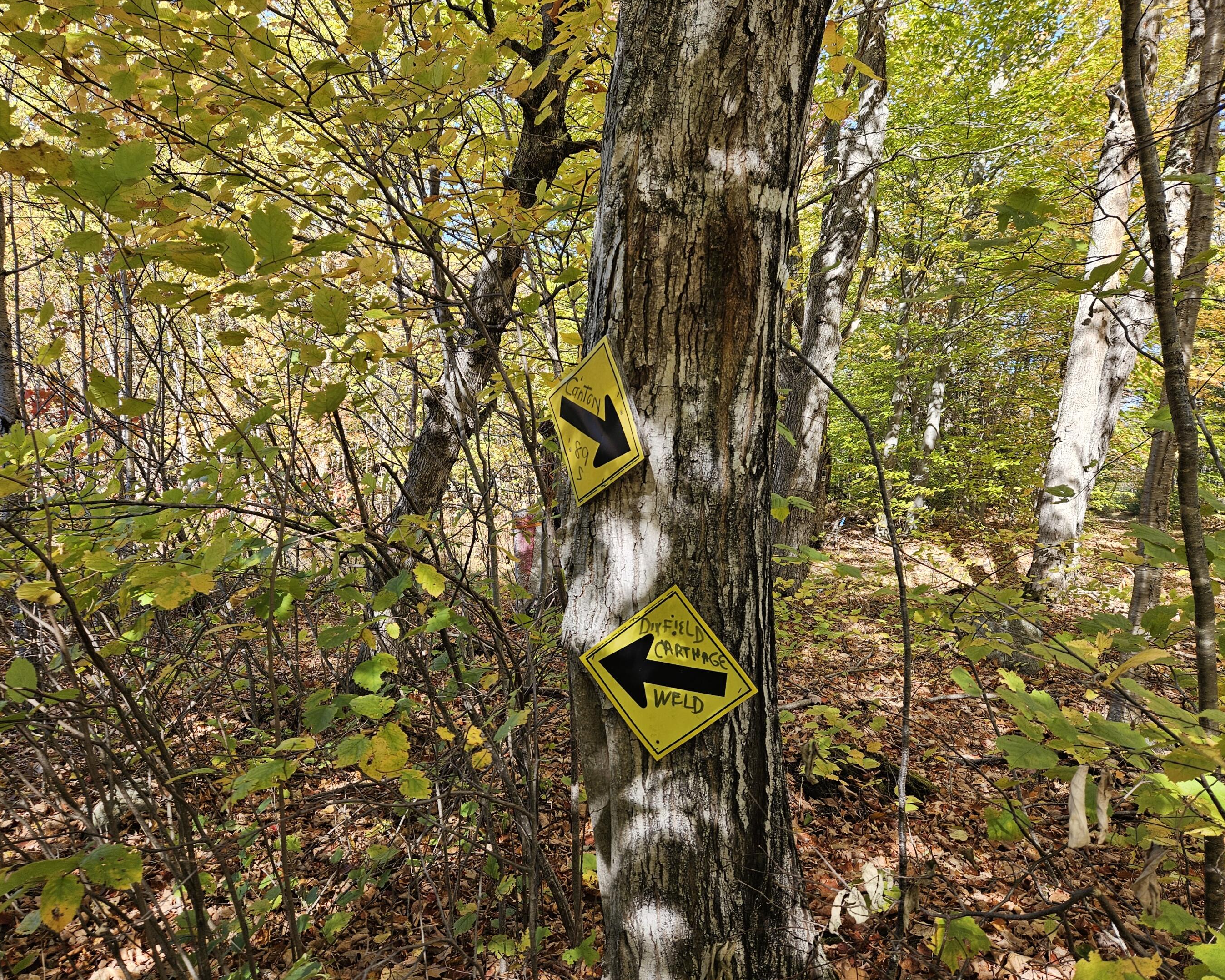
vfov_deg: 56.8
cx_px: 587
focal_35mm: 25
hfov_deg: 68.1
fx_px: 906
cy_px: 508
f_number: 1.8
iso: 25
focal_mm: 5.4
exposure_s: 1/167
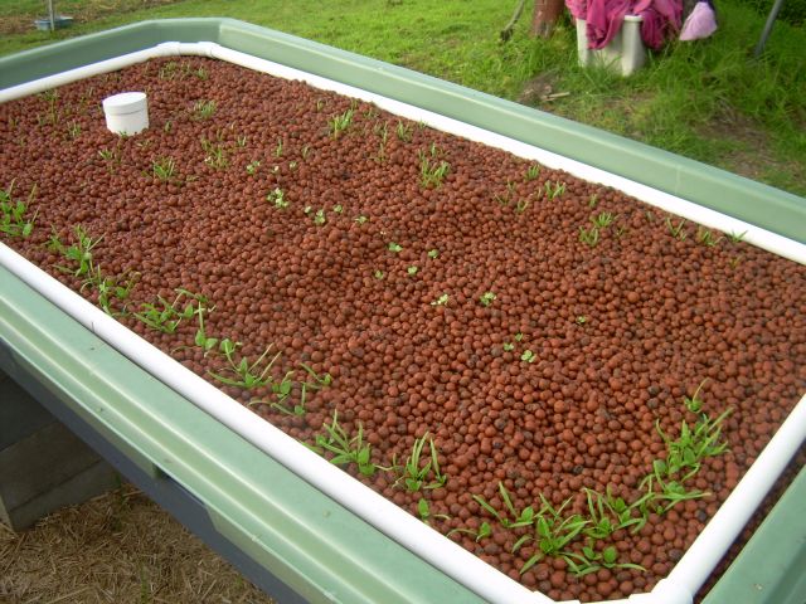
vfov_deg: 37.7
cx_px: 403
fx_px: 885
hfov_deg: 49.0
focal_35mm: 38
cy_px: 302
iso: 50
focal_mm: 6.3
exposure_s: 1/92.5
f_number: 2.8
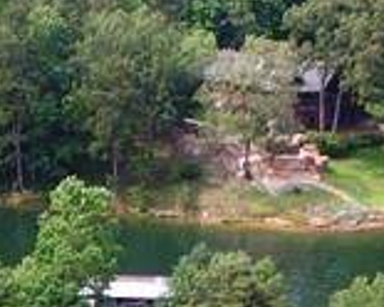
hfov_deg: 11.8
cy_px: 728
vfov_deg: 8.7
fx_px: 1830
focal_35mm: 161
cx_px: -40
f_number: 2.8
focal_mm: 3.61
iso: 100
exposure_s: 1/356
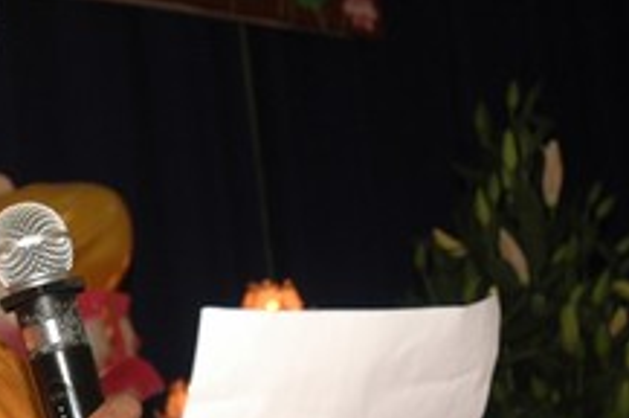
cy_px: 139
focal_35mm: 166
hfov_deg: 12.2
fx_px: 2896
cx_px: -75
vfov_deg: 8.2
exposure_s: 1/60
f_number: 4.2
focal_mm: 38
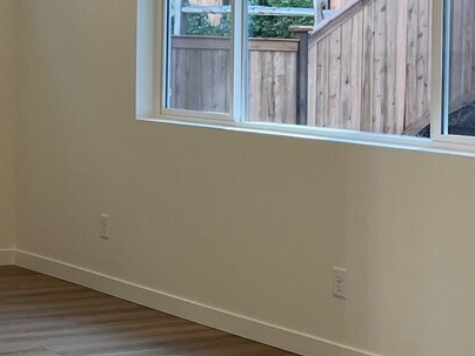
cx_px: -116
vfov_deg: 14.2
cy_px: 47
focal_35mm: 103
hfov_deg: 18.0
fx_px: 1413
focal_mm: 5.1
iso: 80
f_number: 1.6
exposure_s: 1/120
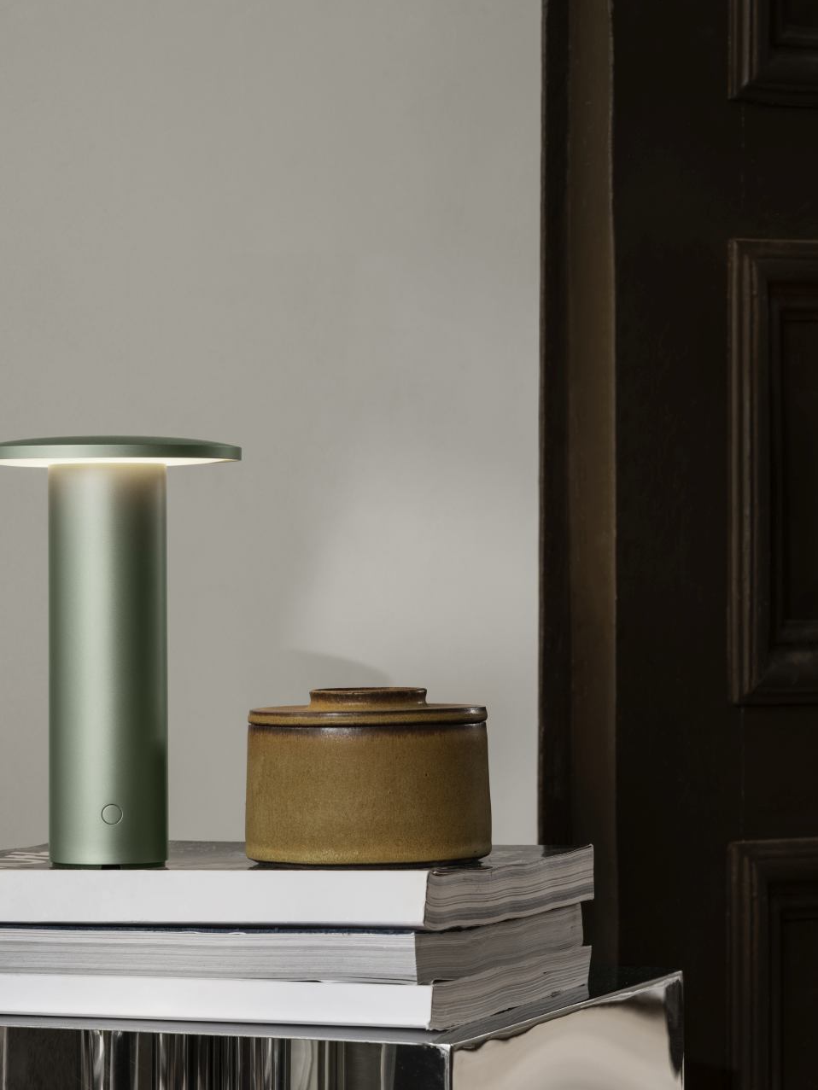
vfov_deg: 16.5
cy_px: 716
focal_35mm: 119
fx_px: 3749
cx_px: 266
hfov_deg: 12.4
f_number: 11
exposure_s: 1/8
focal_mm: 110
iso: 400
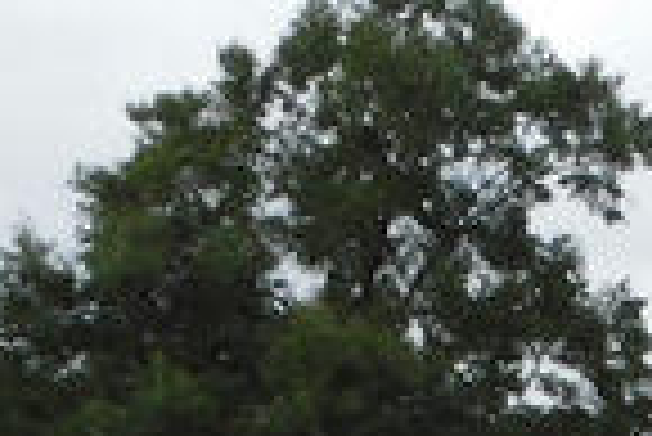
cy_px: 611
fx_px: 2991
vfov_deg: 8.2
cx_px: 1169
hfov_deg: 11.5
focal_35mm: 165
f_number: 3.5
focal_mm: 6.3
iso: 125
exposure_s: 1/500
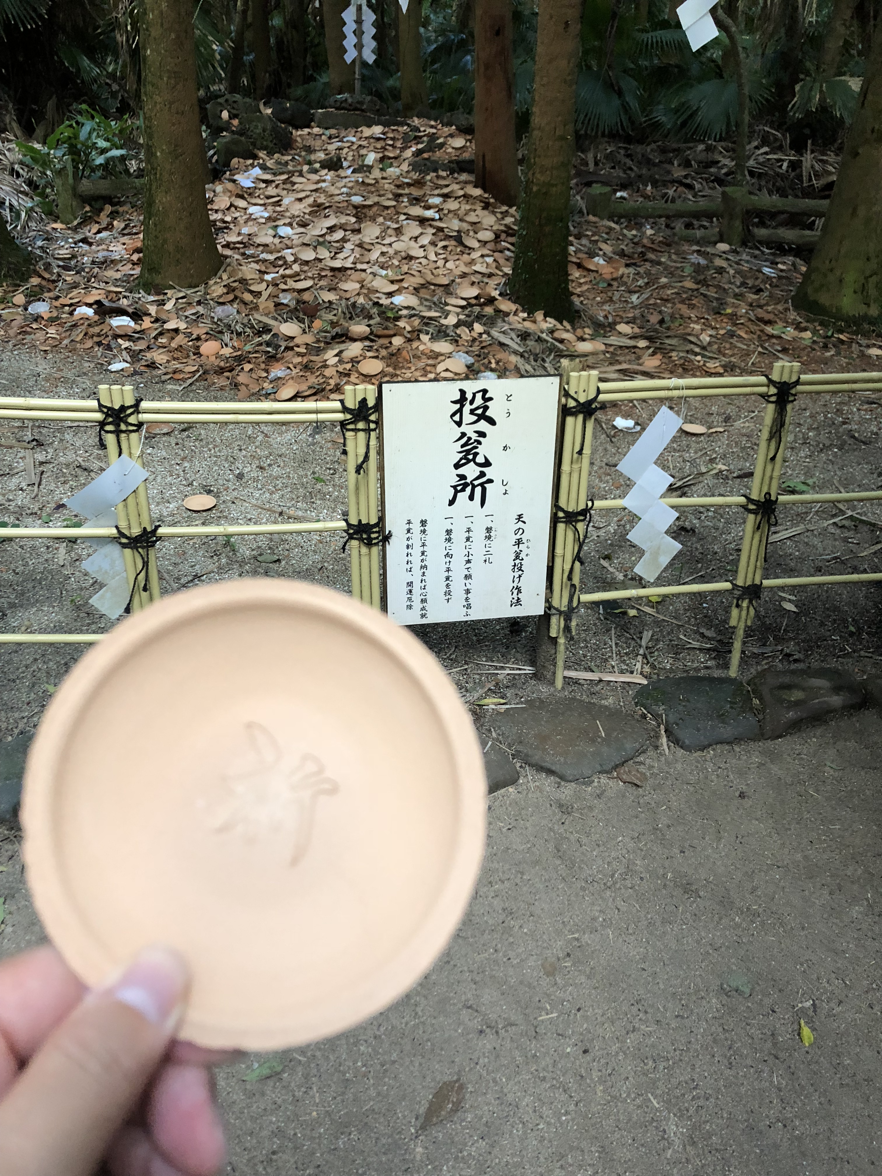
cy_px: 588
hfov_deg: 49.7
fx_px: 951
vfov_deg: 63.4
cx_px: 441
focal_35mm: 28
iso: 80
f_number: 1.8
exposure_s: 1/15
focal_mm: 3.99
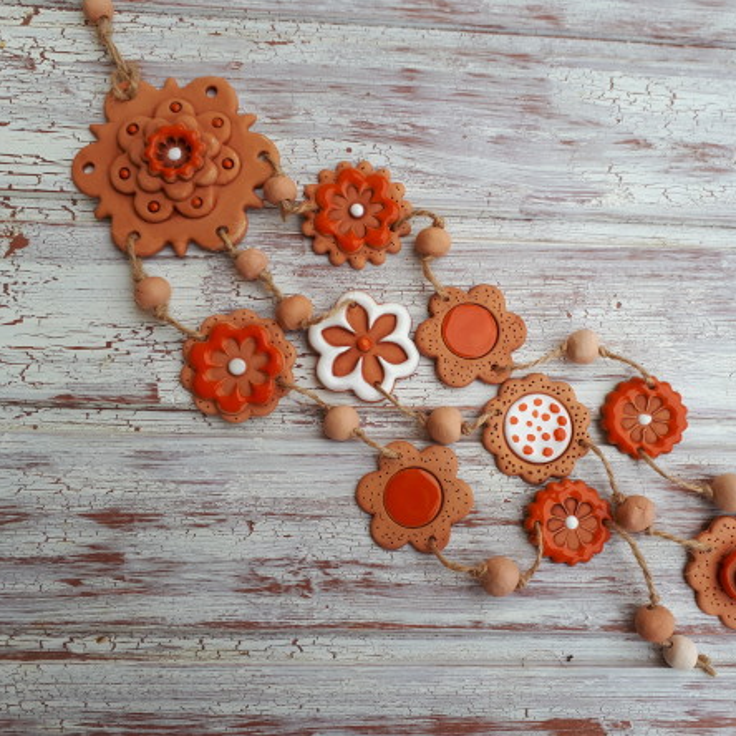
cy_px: 368
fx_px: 770
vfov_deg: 51.1
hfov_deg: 50.7
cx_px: 450
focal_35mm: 32
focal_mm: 3.6
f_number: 1.9
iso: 40
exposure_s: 1/130
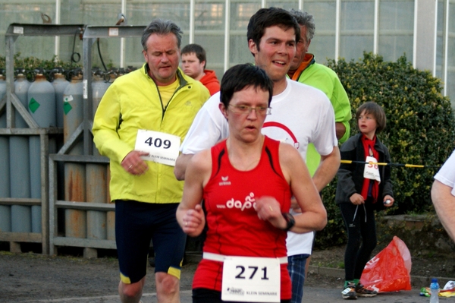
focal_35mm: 112
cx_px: 228
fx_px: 1421
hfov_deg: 18.2
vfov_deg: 12.2
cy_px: 152
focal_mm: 75
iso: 400
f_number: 4.5
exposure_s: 1/160
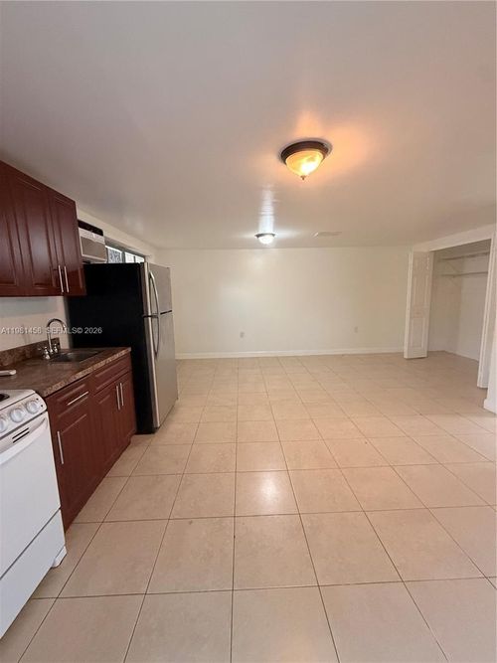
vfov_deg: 102.1
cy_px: 332
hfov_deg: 85.7
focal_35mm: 14
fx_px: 268
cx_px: 248
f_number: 2.2
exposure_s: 1/60
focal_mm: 2.22
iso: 500
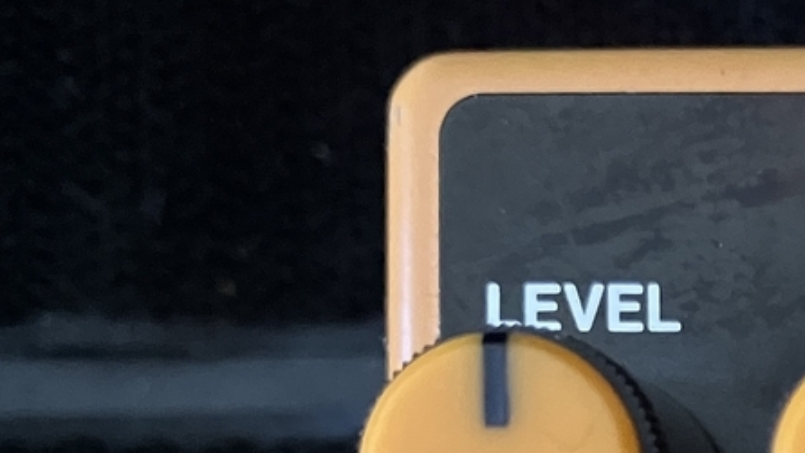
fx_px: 1751
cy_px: 679
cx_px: 1079
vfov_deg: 13.8
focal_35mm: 82
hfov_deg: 22.8
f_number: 1.8
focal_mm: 3.99
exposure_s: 1/25
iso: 640
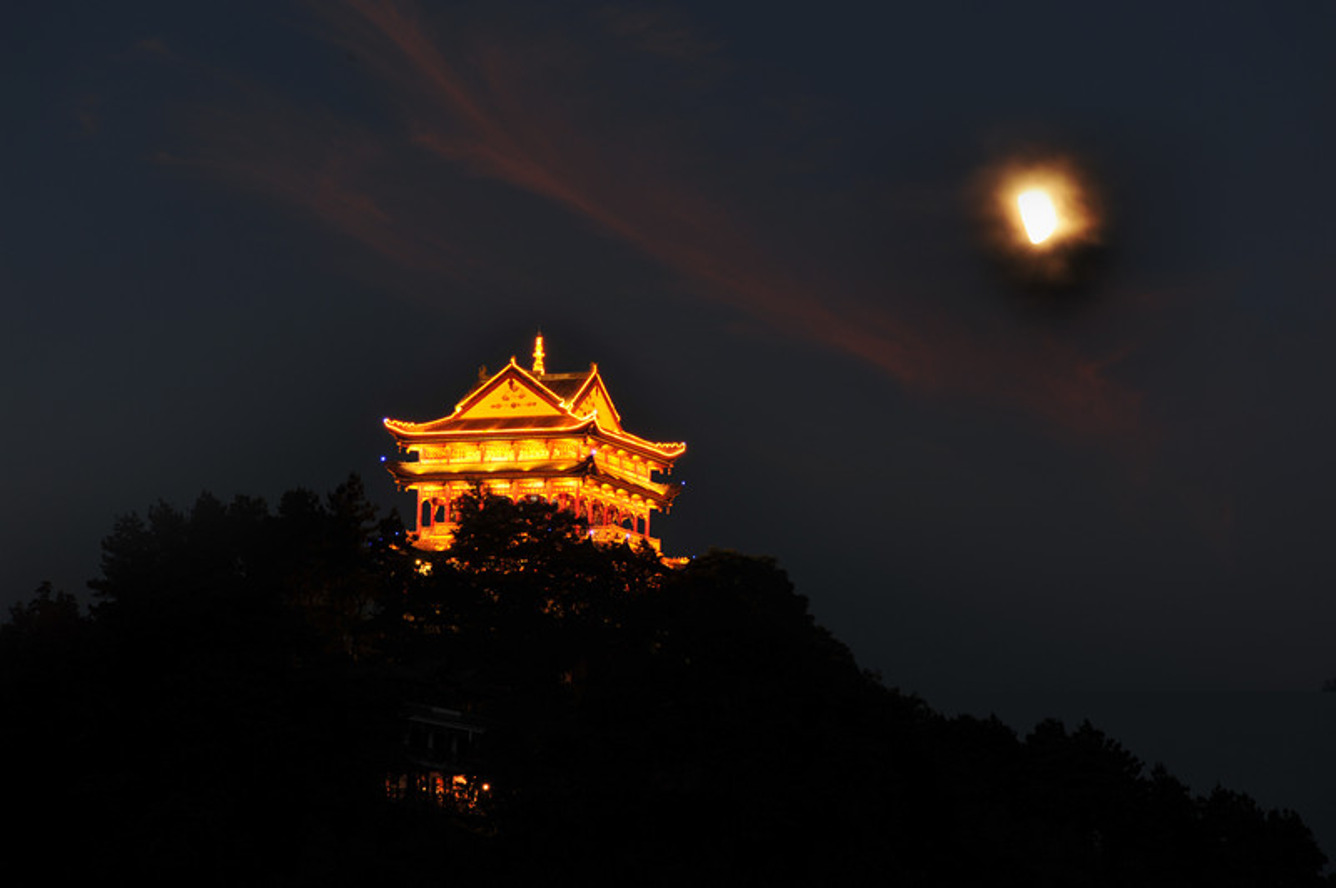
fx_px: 7416
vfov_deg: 6.9
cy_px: 444
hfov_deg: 10.3
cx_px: 668
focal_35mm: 200
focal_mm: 200
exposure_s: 20
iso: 200
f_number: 10
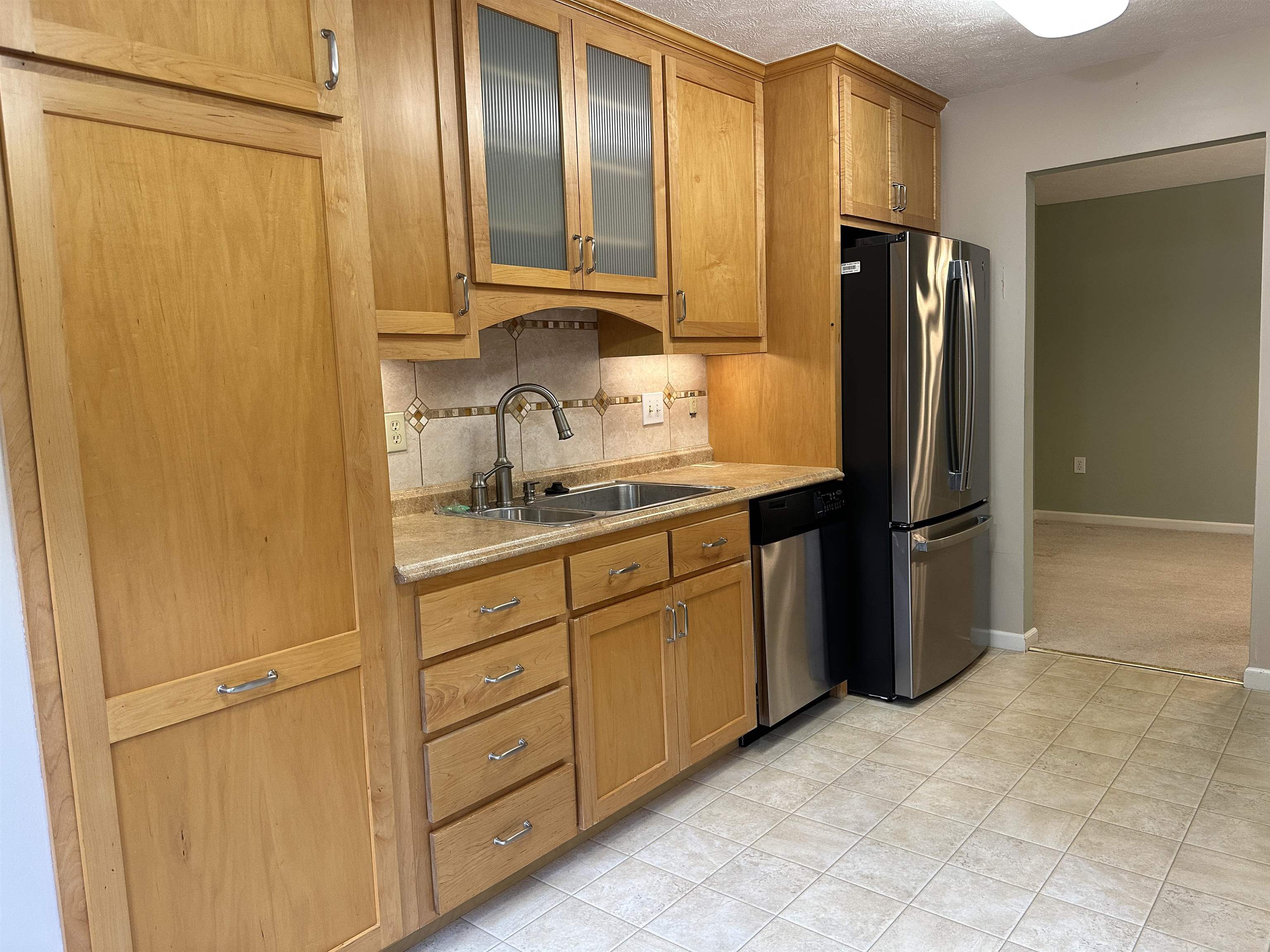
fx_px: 881
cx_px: 635
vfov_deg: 56.8
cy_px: 476
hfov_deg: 71.6
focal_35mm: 24
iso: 200
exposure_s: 1/120
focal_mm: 6.86
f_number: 1.78
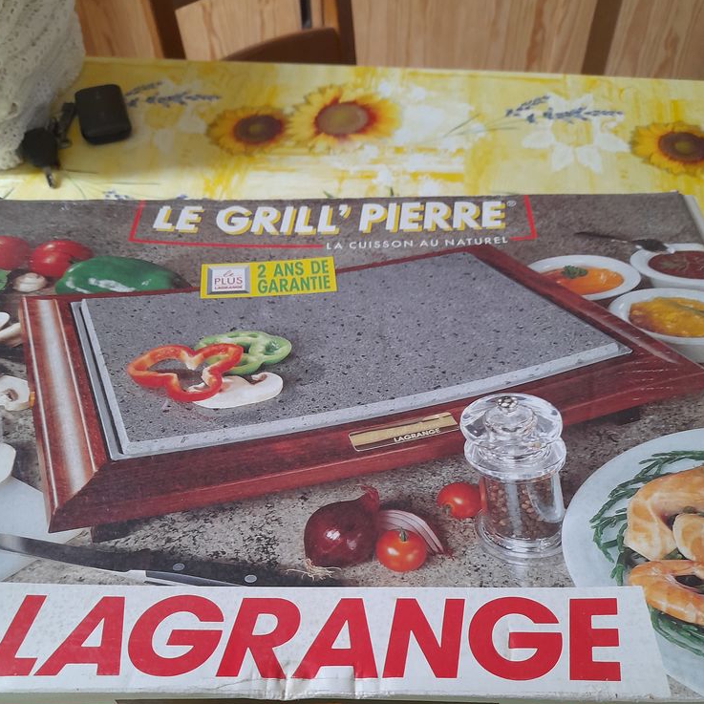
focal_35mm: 30
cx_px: 348
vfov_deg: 53.2
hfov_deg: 54.0
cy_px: 459
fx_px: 690
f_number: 2
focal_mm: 4.6
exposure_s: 1/50
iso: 320
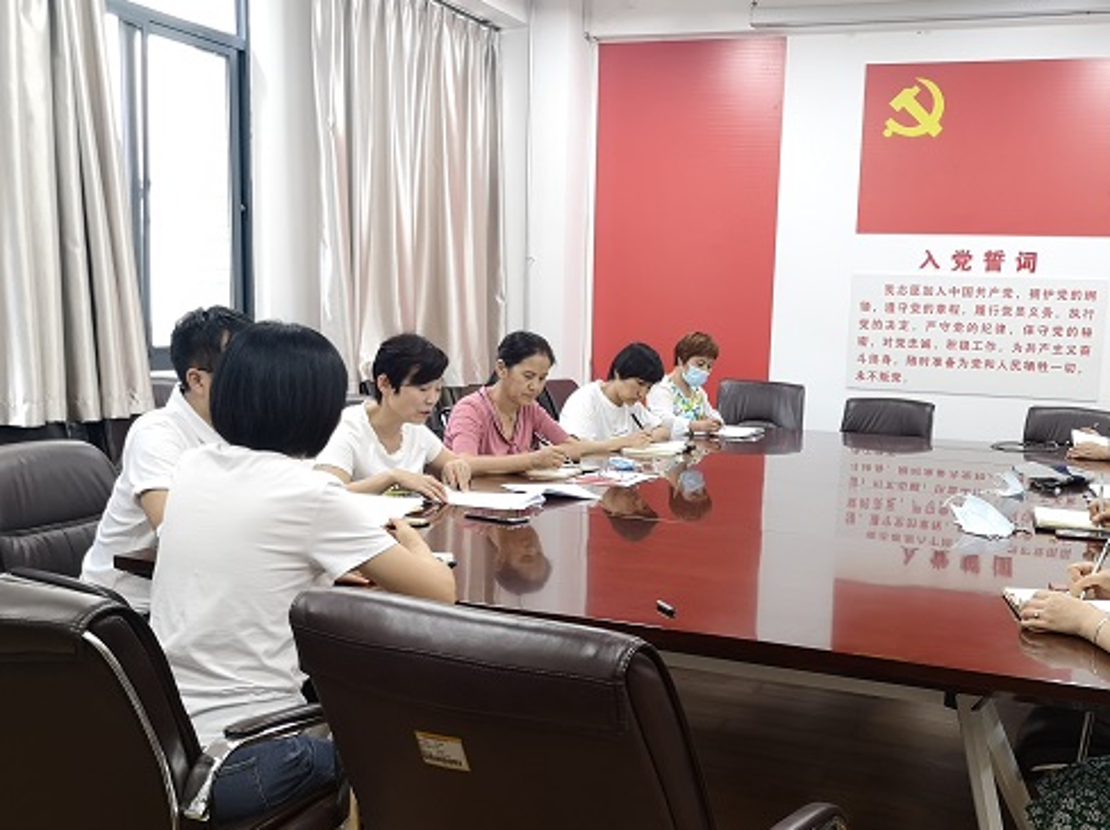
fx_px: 1153
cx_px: 701
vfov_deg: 39.4
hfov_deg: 50.8
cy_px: 508
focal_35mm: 36
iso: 160
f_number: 1.8
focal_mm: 3.95
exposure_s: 1/33.3
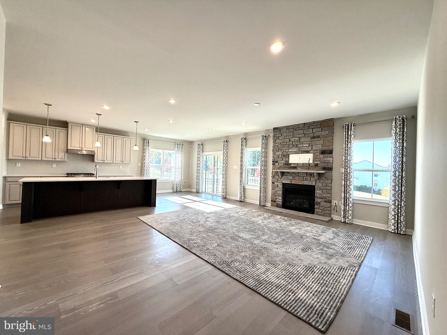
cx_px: 224
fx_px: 181
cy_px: 168
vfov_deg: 85.7
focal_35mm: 14
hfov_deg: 102.1
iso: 100
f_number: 2.2
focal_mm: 2.22
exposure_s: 1/120
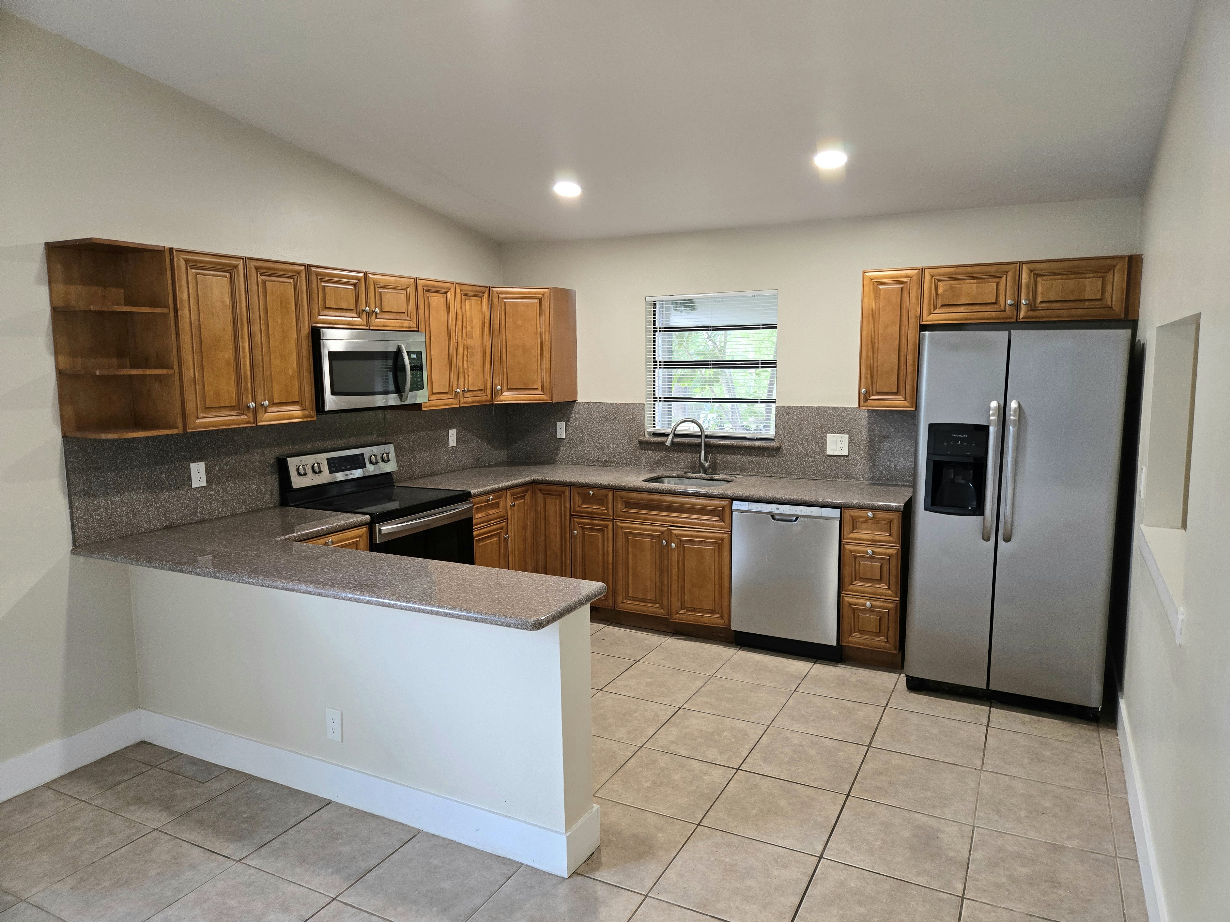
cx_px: 615
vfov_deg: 58.9
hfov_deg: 73.9
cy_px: 461
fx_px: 817
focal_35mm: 23
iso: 320
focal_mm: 5.4
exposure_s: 1/120
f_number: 1.8
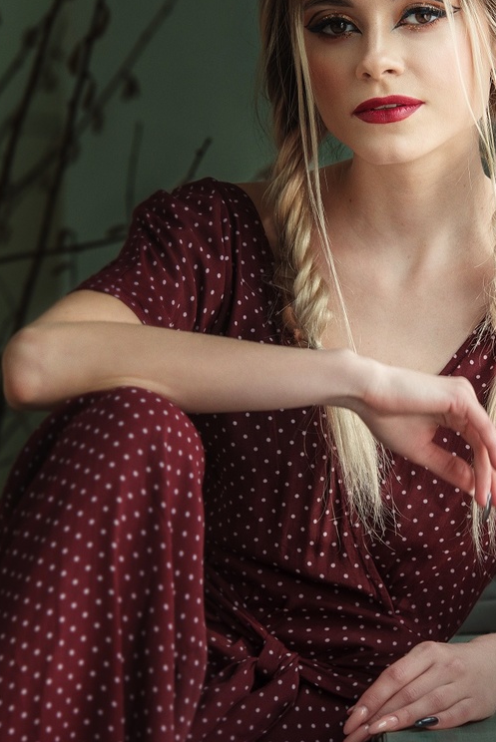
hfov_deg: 5.4
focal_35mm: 254
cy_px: 356
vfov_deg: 8.1
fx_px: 5242
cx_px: 362
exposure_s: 1/160
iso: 100
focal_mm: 135
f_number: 4.5
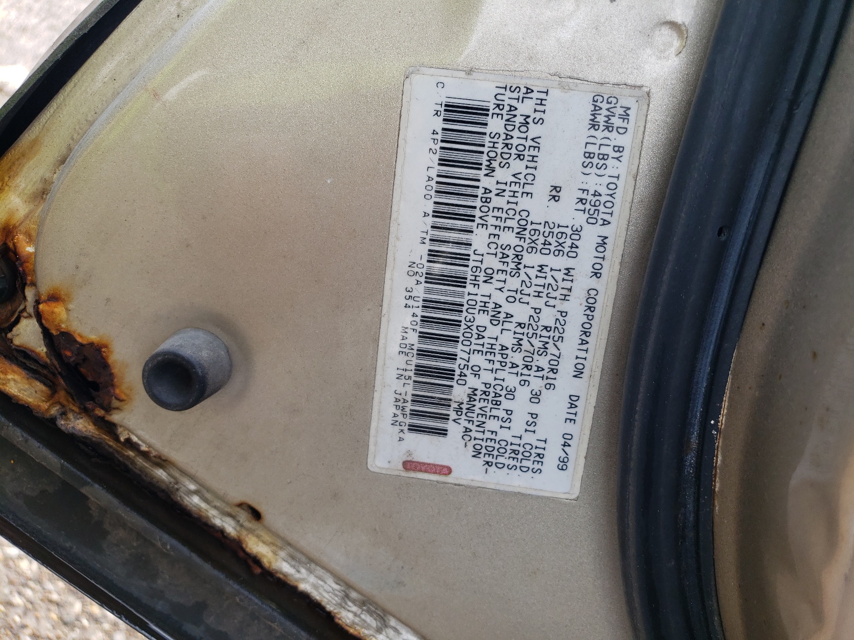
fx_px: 641
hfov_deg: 67.3
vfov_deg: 53.1
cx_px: 427
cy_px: 320
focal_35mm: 26
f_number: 1.5
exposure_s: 1/233
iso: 50
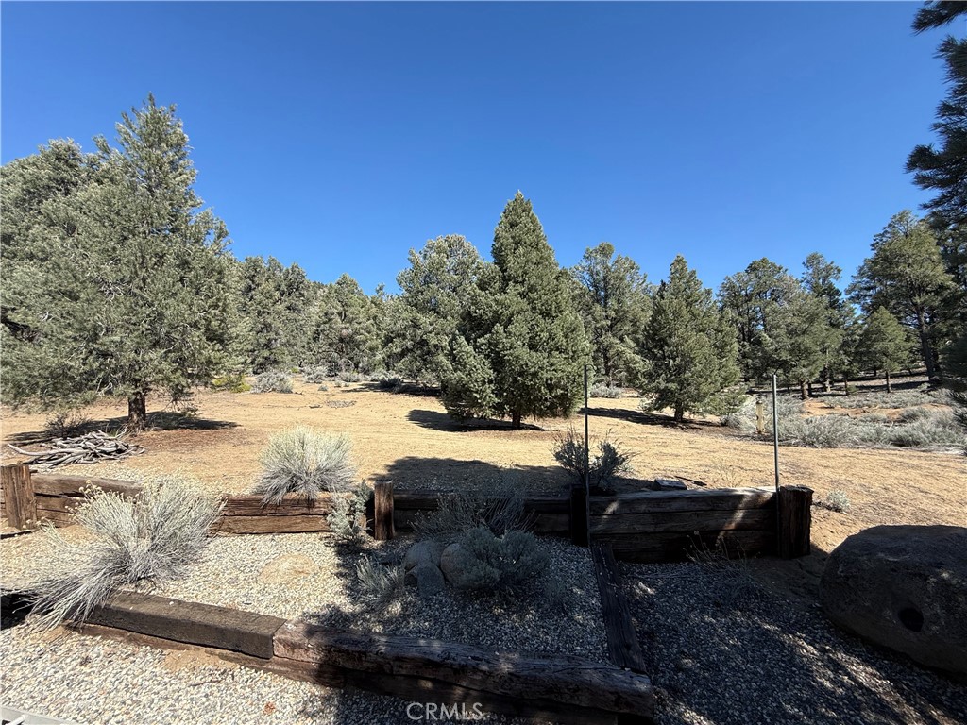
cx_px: 484
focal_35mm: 14
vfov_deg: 85.7
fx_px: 391
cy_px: 362
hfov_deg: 102.1
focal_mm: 2.22
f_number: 2.2
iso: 50
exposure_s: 1/1167
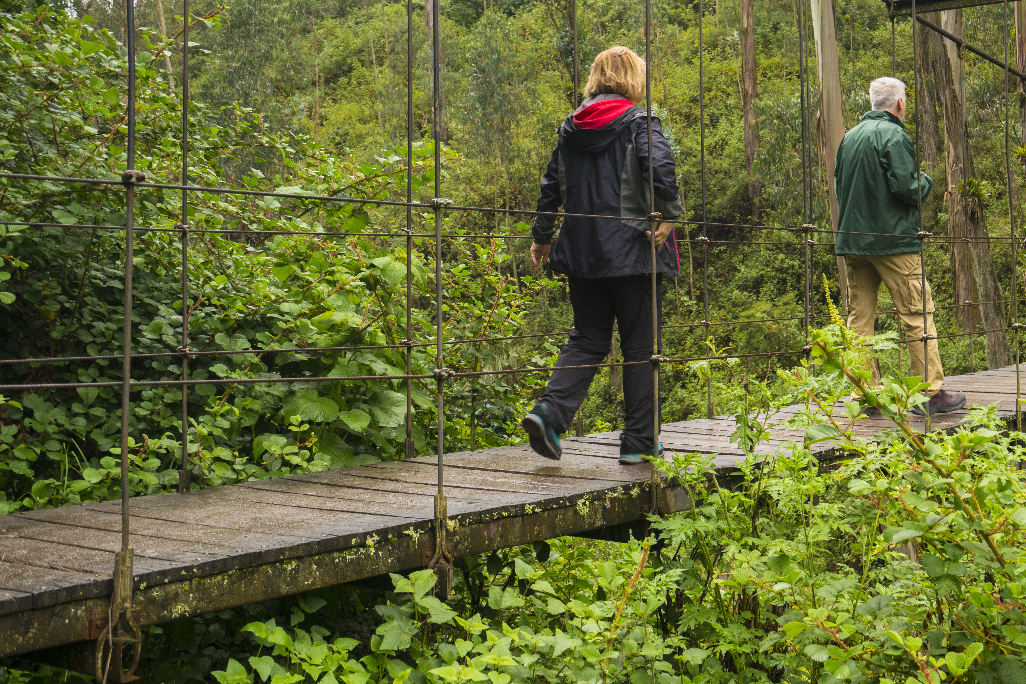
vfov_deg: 26.7
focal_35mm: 50
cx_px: 792
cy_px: 175
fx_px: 1425
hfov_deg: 38.4
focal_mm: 29
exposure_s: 1/160
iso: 800
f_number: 5
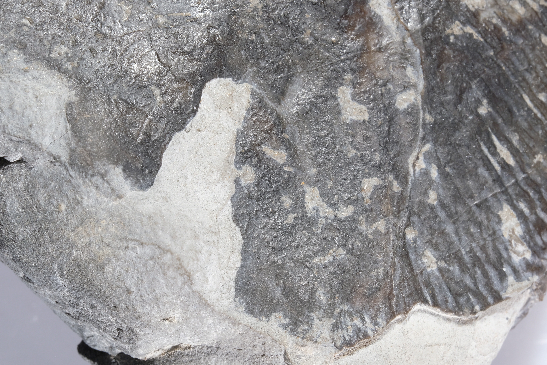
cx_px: 274
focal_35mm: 120
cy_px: 182
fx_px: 1823
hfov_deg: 17.1
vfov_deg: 11.4
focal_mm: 80
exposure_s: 1/1.4
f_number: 22
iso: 200
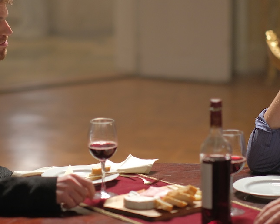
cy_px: 82
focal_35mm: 147
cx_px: 156
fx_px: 1218
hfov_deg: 13.1
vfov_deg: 10.5
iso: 800
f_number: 1.2
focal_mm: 56
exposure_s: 1/100
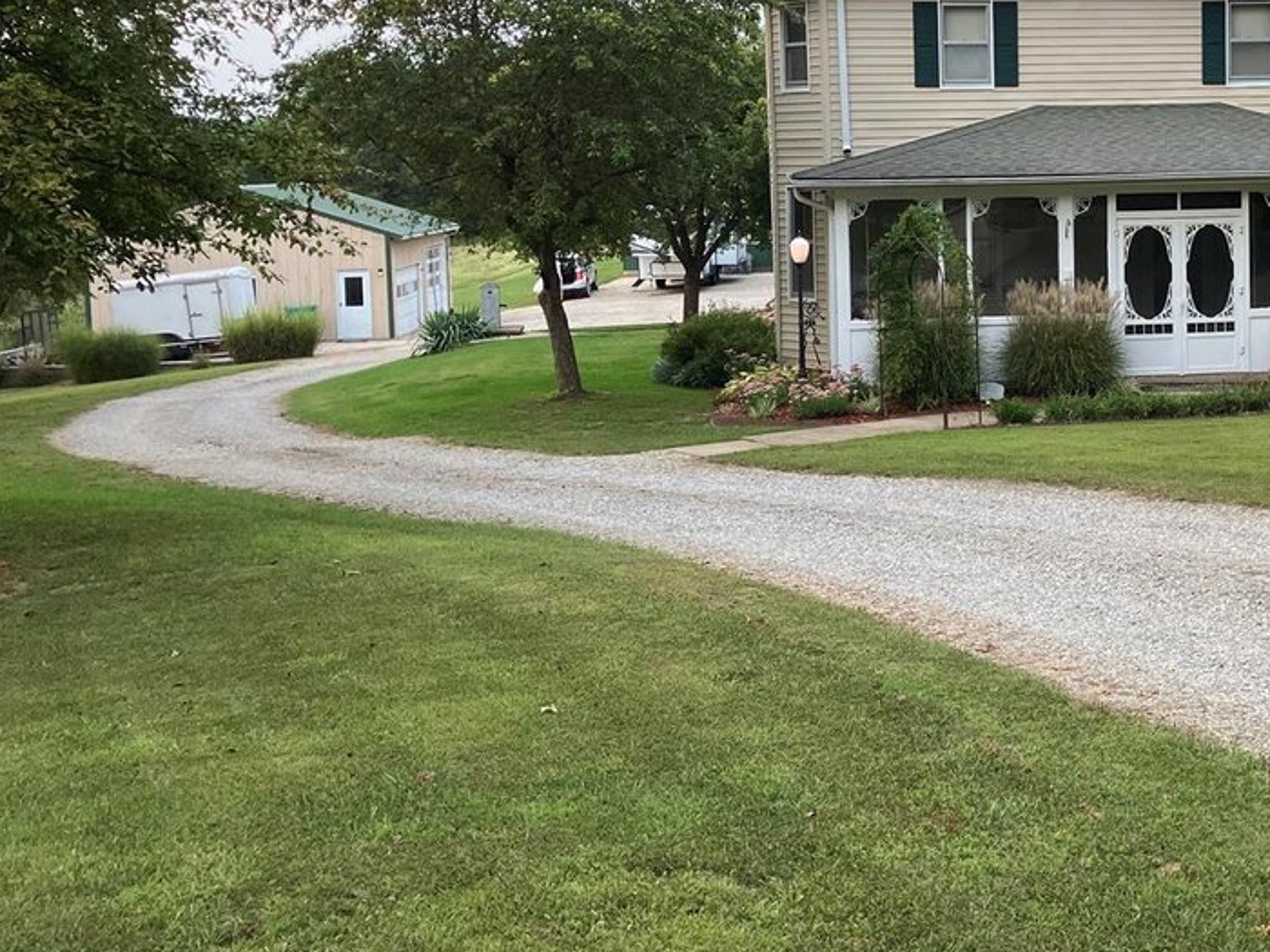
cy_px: 299
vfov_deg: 30.0
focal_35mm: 48
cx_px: 1056
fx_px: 1761
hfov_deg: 37.9
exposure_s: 1/121
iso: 64
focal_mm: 3.99
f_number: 1.8
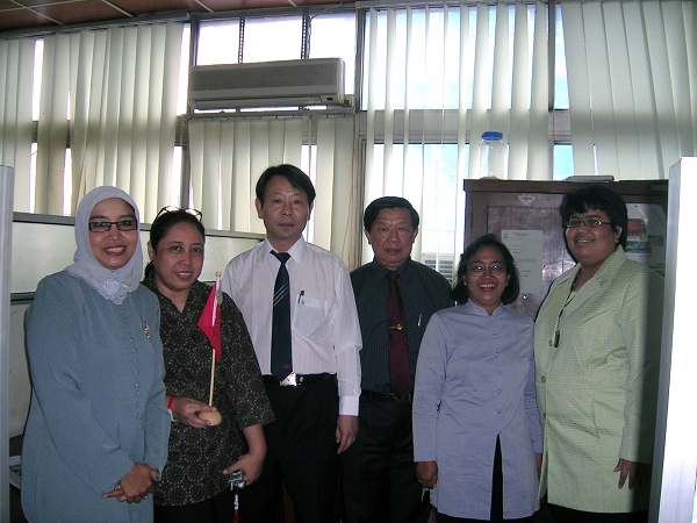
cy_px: 262
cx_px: 348
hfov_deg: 52.6
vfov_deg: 40.7
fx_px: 705
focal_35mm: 35
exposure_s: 1/60.1
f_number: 2.8
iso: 50
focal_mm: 5.4
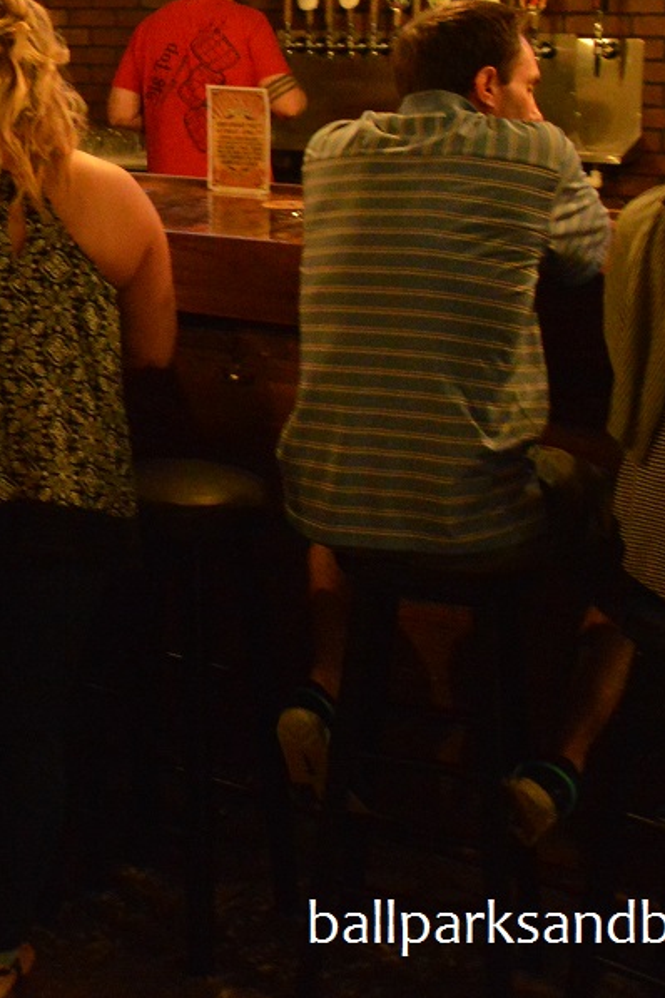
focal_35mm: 68
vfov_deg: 28.9
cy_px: 176
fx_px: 1884
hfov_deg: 18.2
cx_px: -282
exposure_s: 1/20
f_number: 3.5
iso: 3200
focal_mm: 18
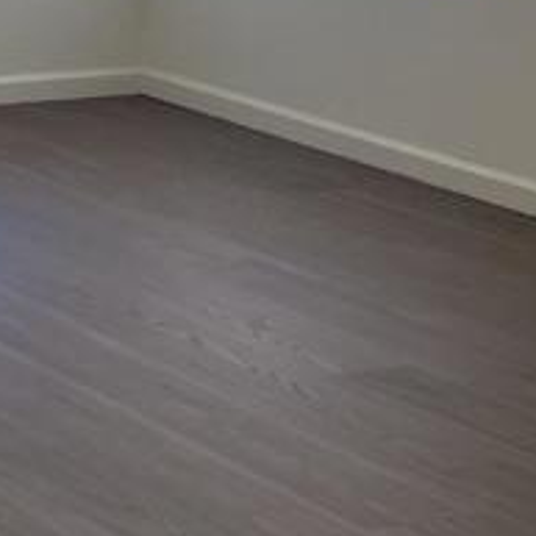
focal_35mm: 117
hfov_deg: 12.5
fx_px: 2050
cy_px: -169
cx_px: -636
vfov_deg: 14.3
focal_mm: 5.1
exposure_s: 1/120
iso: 80
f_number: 1.6
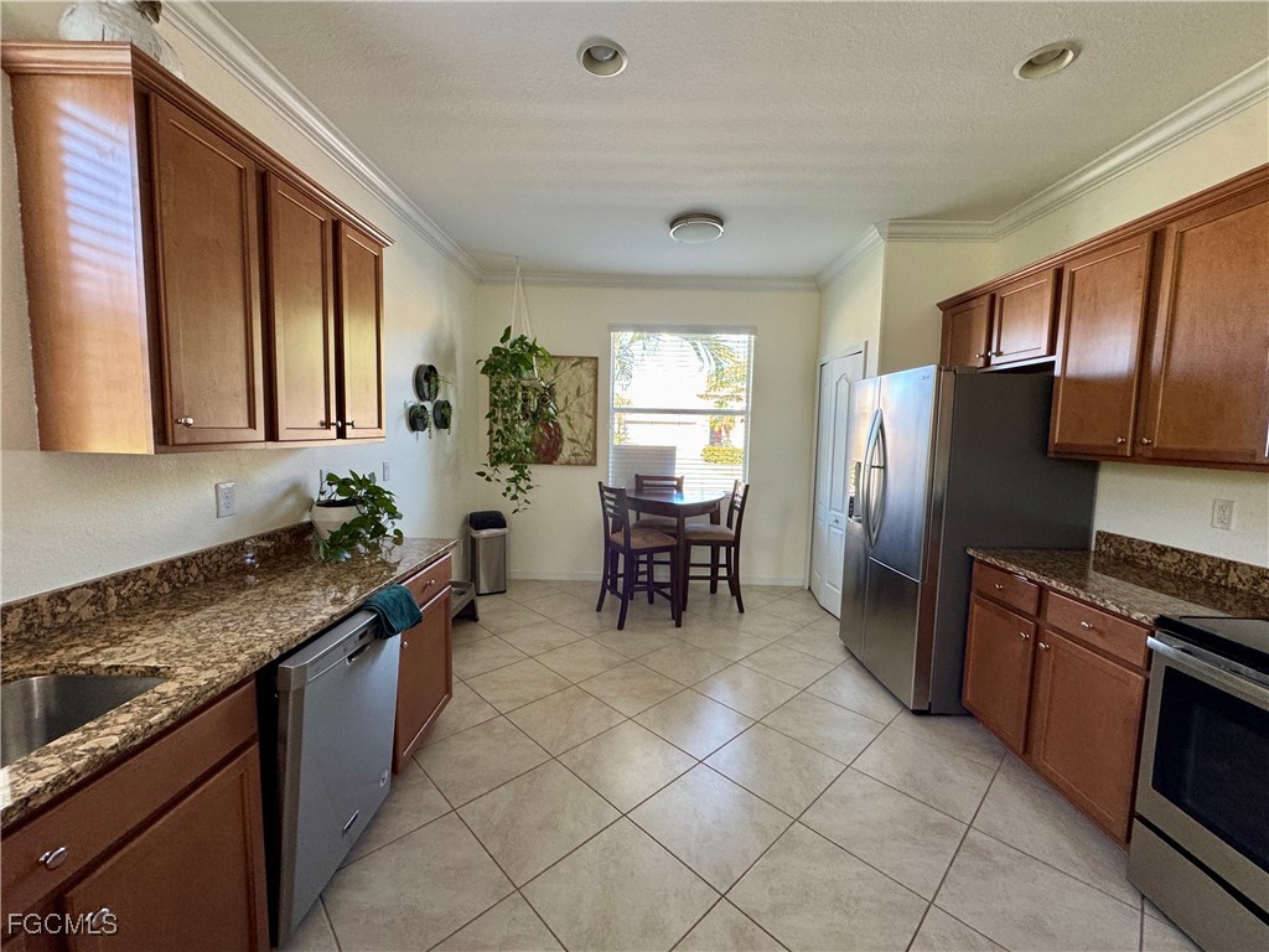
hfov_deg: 102.1
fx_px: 513
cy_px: 476
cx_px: 634
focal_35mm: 14
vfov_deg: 85.7
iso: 200
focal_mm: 2.22
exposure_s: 1/99
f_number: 2.2
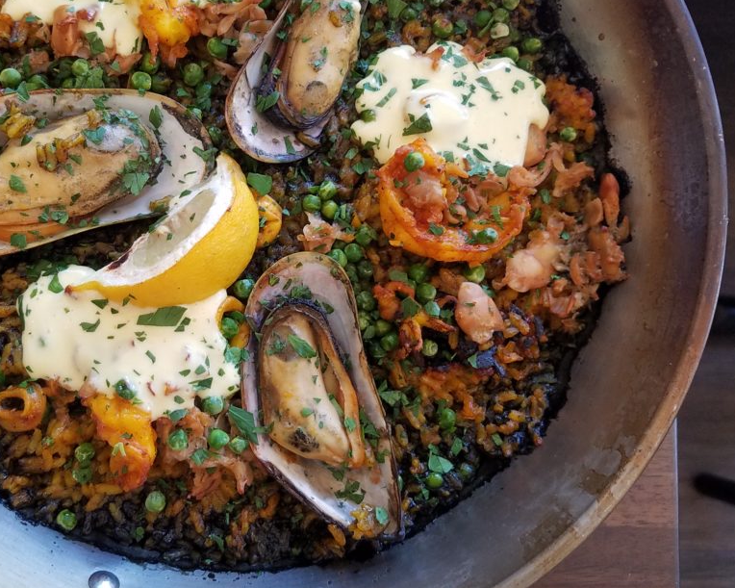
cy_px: 258
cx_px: 257
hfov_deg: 52.0
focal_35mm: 34
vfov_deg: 43.3
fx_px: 740
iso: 100
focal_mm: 4.2
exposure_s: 1/60
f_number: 1.7
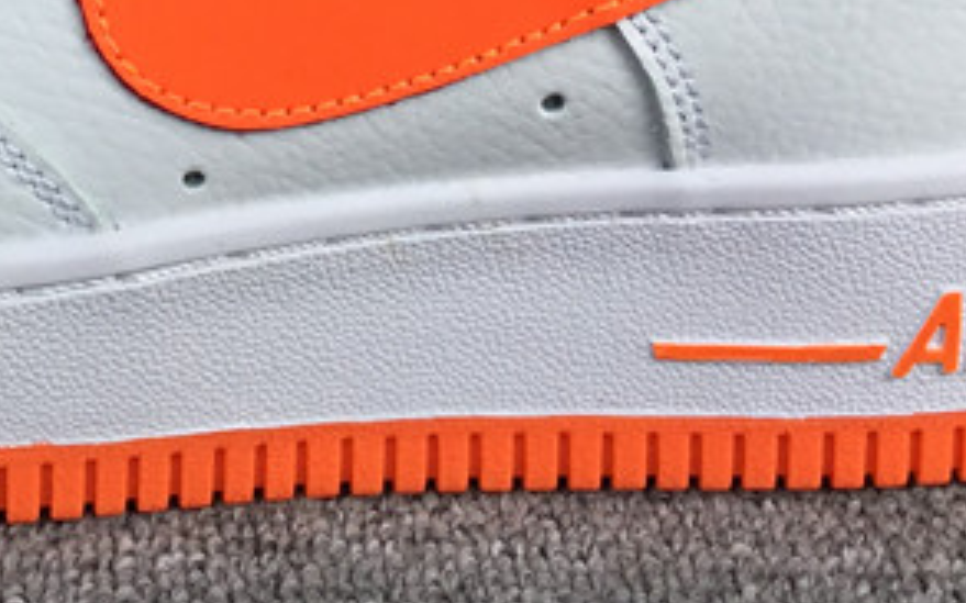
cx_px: 181
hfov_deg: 20.3
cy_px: -321
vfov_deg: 12.3
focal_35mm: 101
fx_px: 2658
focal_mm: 3.3
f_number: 2.4
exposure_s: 1/791
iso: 25
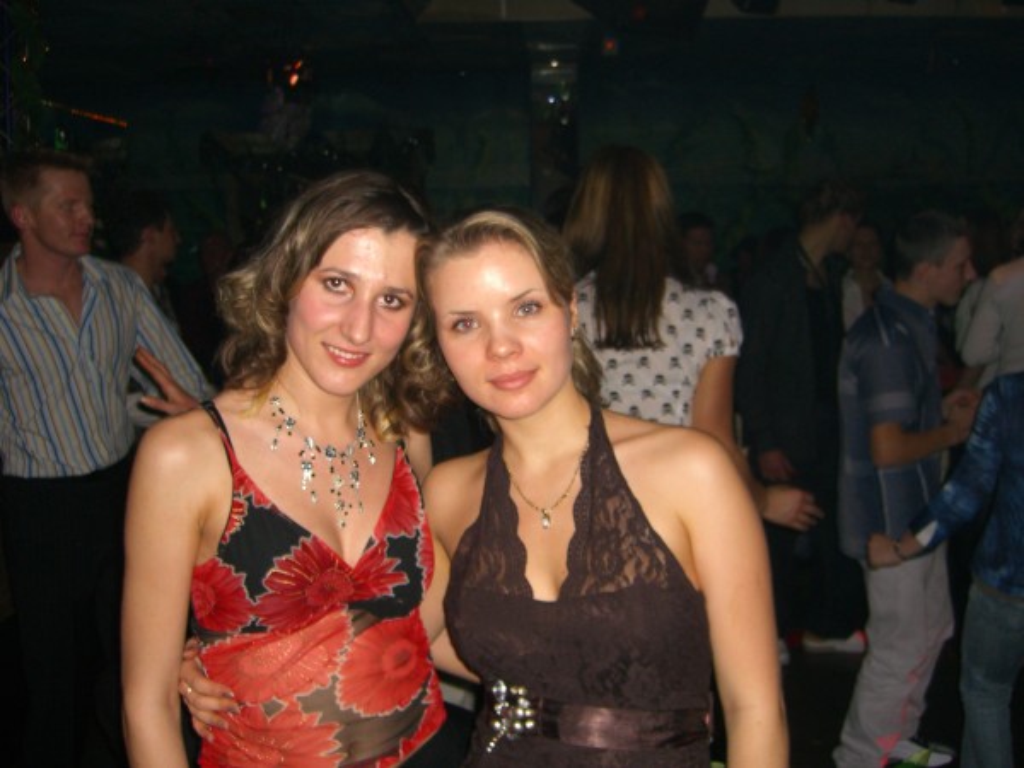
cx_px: 512
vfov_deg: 37.7
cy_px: 384
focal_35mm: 38
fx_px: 1124
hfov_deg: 49.0
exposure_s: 1/60
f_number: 2.8
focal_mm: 7.9
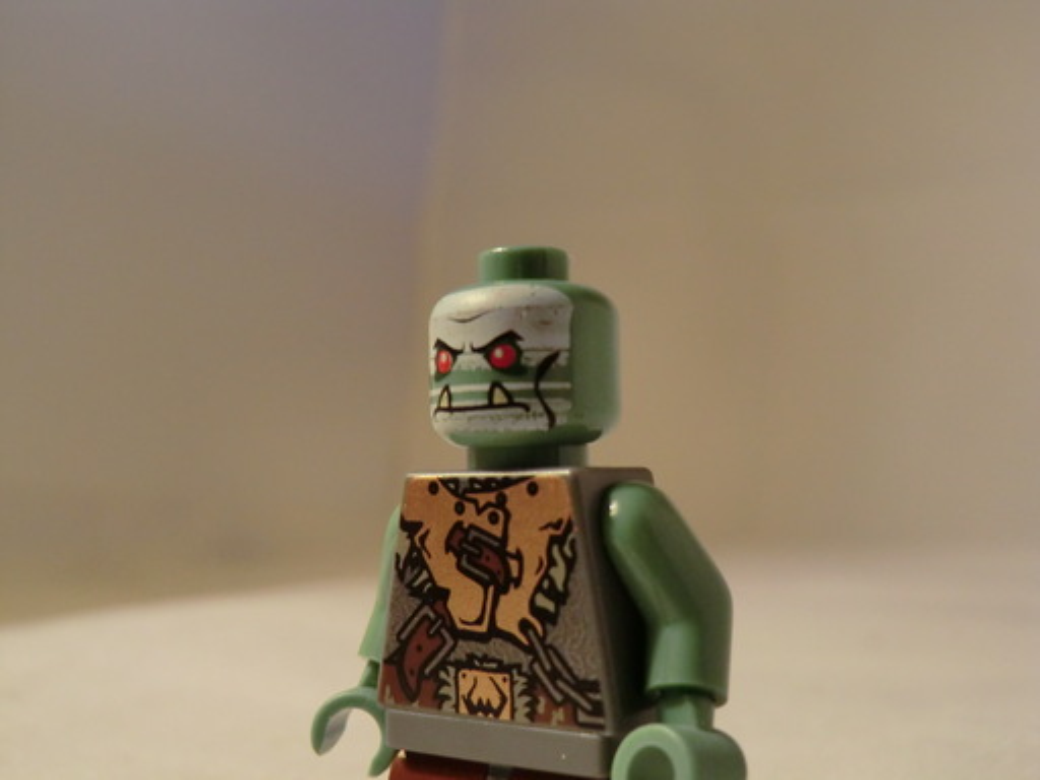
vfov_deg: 36.0
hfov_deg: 46.8
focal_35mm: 40
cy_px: 390
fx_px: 1202
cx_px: 520
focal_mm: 7.1
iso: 250
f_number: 3.8
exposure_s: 1/60
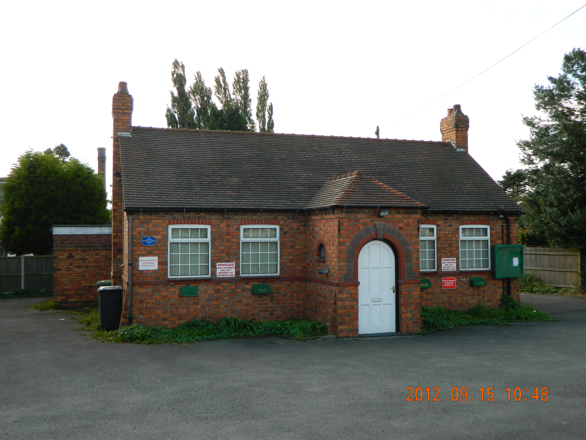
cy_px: 220
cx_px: 293
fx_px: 593
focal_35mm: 35
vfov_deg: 40.7
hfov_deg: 52.6
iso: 80
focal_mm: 6.2
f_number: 3.3
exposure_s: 1/320
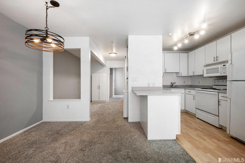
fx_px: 102
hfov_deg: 100.4
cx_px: 122
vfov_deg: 77.2
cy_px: 82
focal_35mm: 15
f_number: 11
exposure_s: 1/10
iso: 400
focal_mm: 15
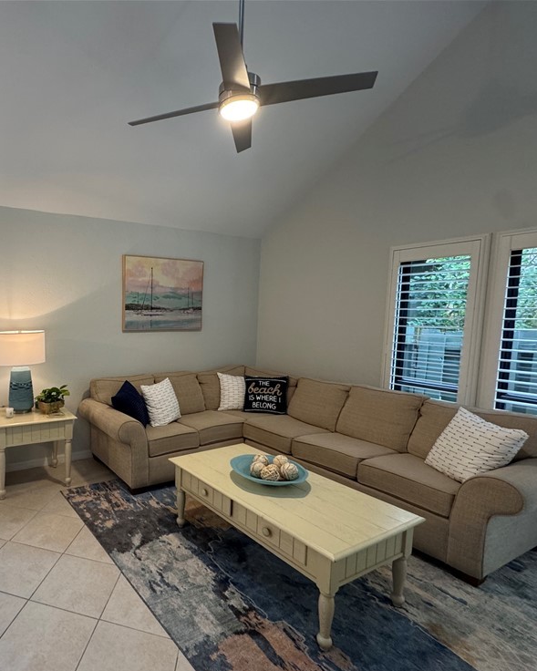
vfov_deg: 83.2
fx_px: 377
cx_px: 116
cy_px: 349
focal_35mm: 19
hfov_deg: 65.2
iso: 250
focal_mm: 2.22
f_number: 2.2
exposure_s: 1/60
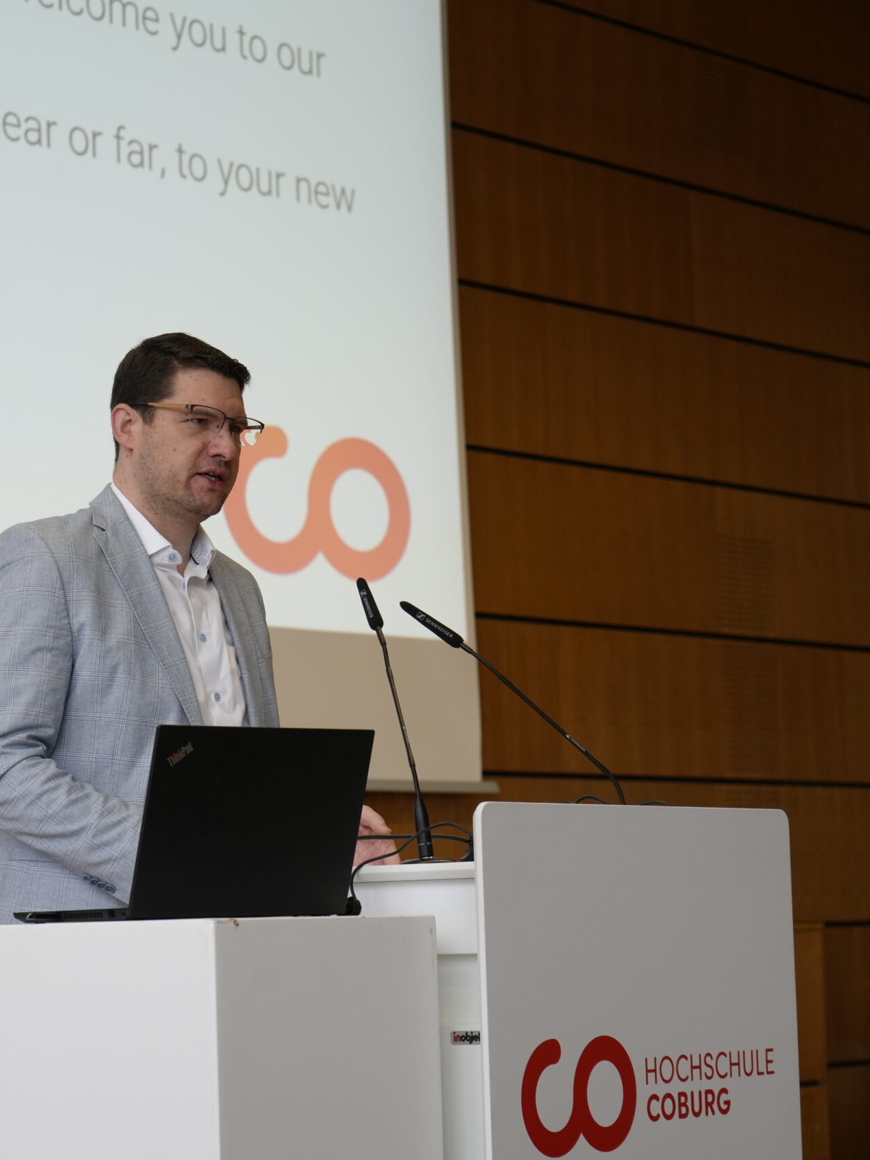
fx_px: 3418
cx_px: 266
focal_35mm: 102
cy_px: 583
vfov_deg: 19.3
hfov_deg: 14.5
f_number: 5.6
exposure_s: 1/160
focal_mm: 70
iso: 640
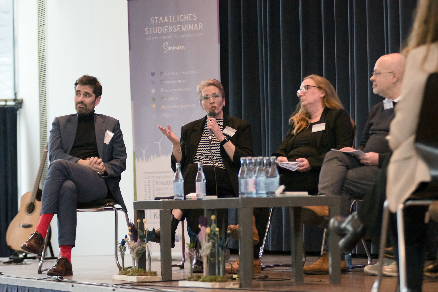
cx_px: 219
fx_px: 1825
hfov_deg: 13.7
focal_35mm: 150
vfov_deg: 9.1
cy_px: 146
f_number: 2.8
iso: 6400
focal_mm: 100
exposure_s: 1/1000
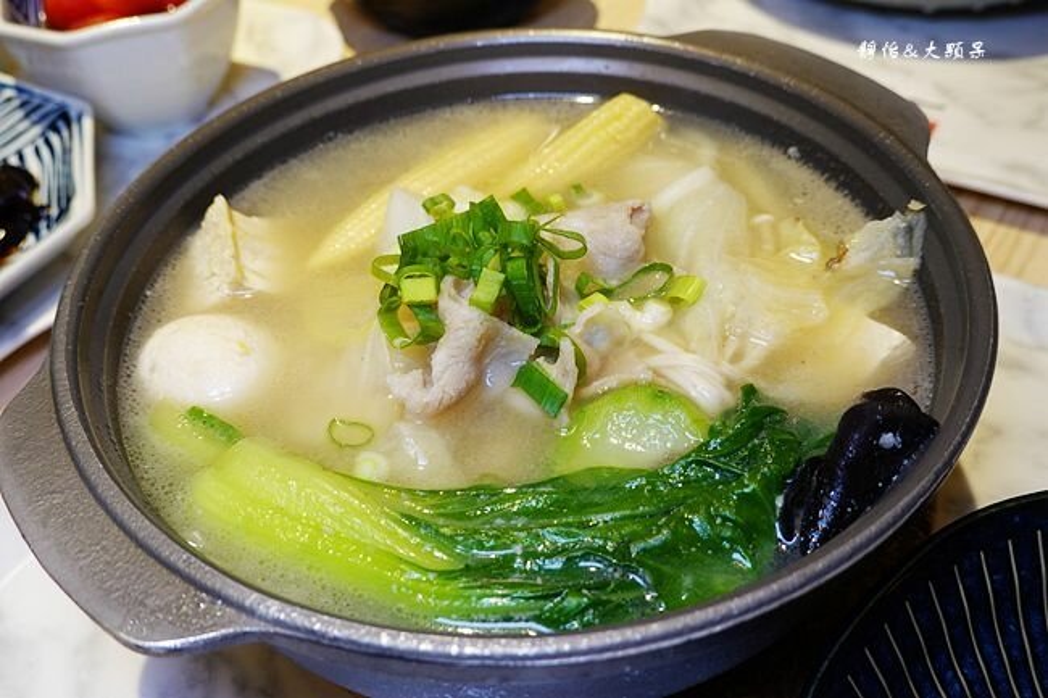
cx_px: 524
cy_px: 349
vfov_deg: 35.0
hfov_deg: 50.7
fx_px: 1106
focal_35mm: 38
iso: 160
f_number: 3.5
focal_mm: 14.12
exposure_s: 1/40
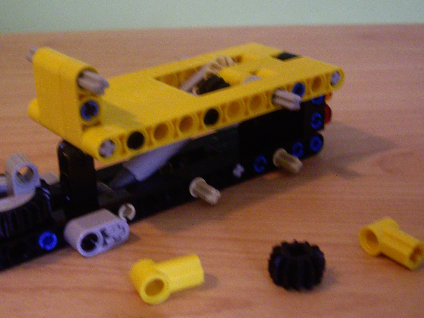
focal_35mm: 60
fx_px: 735
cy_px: 184
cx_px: 192
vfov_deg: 24.4
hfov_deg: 32.2
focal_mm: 7.9
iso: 400
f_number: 2.8
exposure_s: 1/25
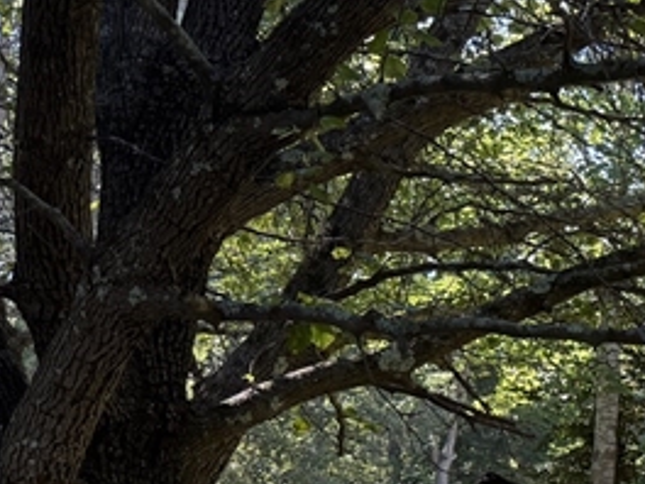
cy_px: 408
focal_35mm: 93
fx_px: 1733
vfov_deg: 15.8
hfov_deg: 17.1
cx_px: 1185
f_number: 1.78
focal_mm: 6.76
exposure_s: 1/312
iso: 100
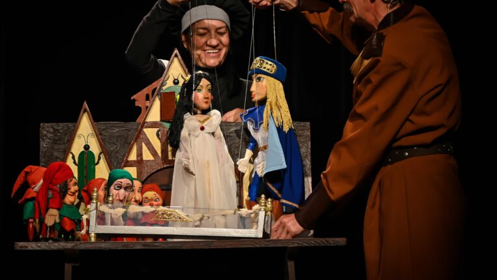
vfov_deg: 10.5
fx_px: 1529
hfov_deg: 18.5
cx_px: 250
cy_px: 115
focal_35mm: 116
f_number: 4
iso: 1600
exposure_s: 1/400
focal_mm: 110
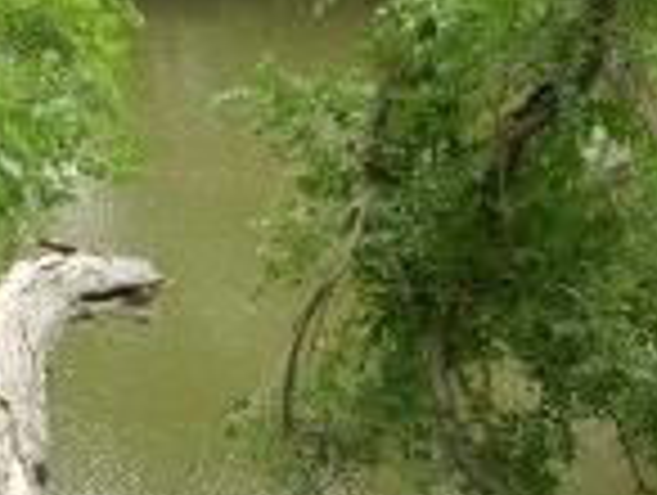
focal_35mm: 92
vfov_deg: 16.1
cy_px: 279
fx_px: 1749
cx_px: 112
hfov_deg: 21.0
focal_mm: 8.9
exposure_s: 1/108
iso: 50
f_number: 4
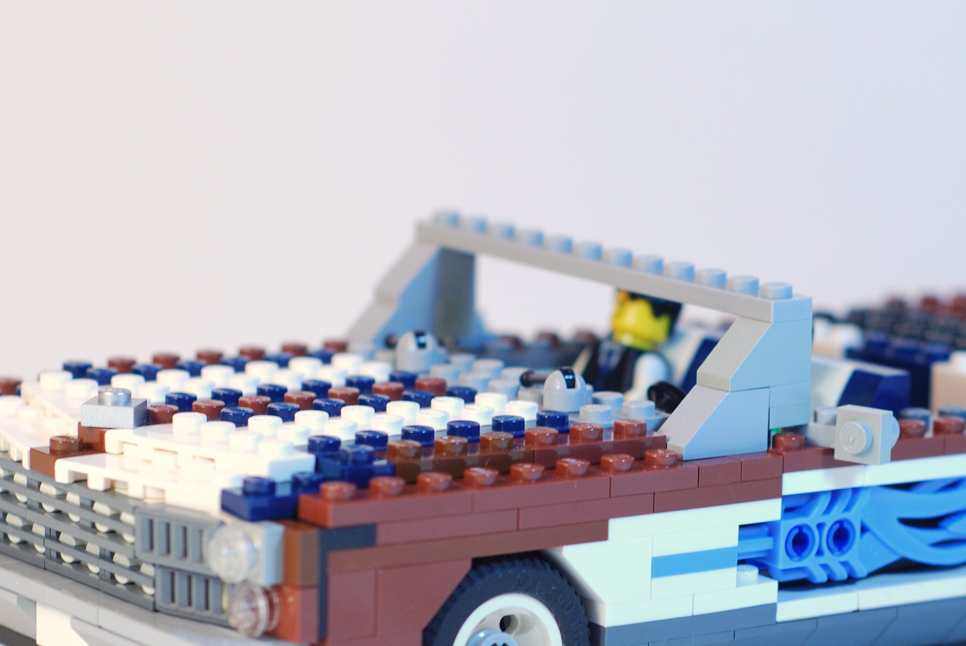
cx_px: 706
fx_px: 3492
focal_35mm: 130
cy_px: 495
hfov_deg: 15.7
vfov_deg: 10.6
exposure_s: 1/50
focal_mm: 50
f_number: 4
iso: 200
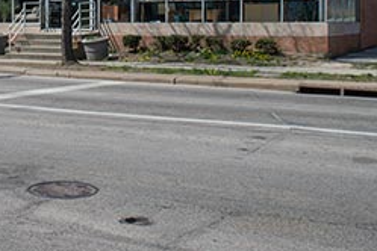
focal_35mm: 70
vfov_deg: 18.6
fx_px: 733
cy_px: -40
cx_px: -5
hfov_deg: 27.1
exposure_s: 1/250
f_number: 16
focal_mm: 30
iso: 250
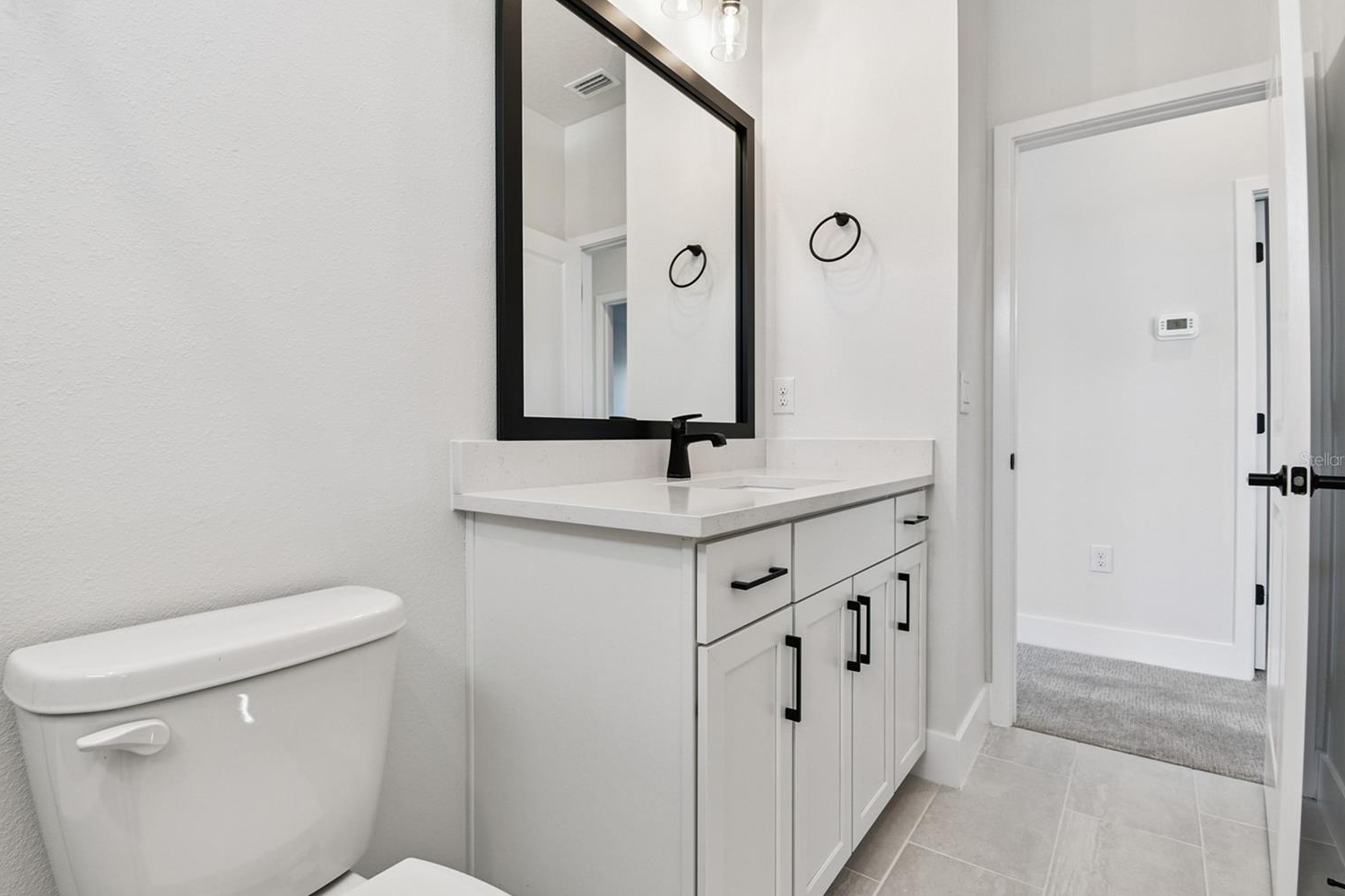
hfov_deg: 96.7
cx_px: 663
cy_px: 459
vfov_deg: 73.7
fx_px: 598
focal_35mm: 16
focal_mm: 10
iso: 100
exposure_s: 1/25
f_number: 7.1
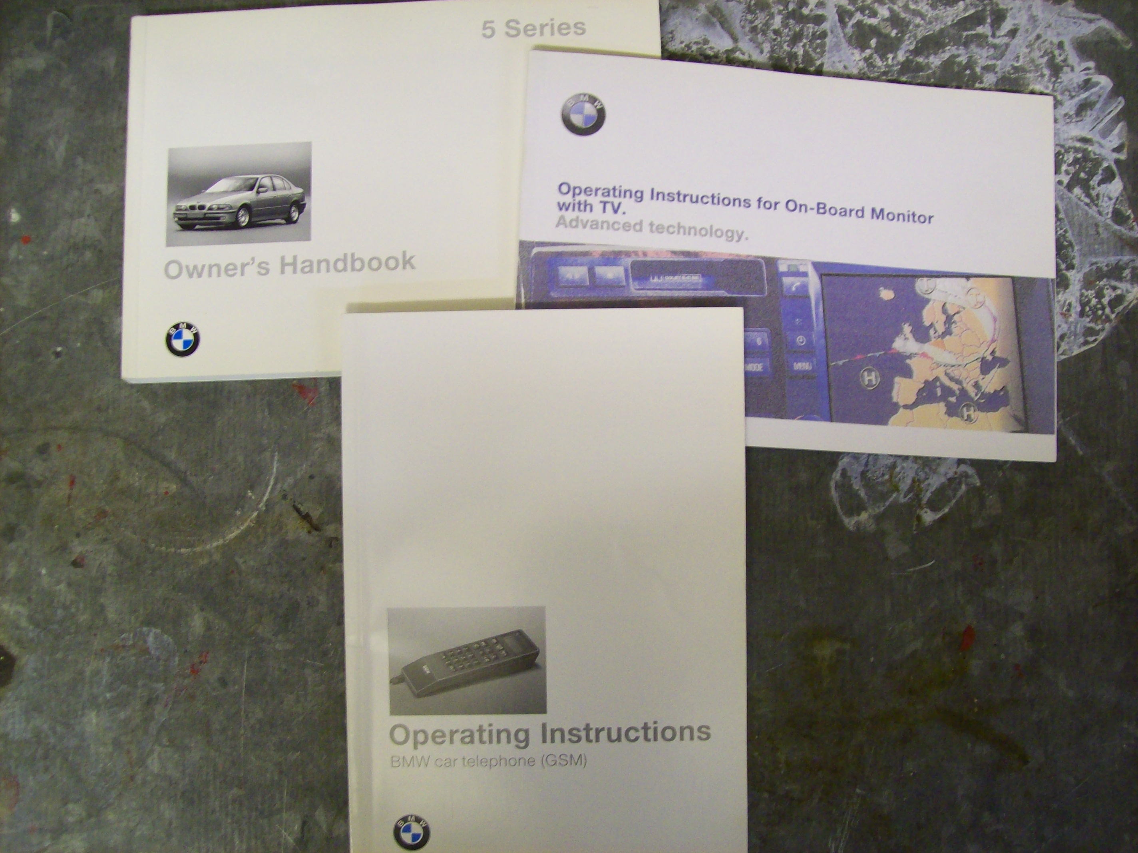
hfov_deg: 51.4
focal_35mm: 36
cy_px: 426
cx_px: 569
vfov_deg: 39.6
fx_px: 1183
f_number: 2.7
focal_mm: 6
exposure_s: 1/15
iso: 160
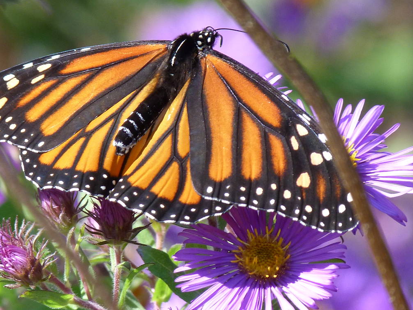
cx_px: 184
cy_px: 132
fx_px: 12933
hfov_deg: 1.8
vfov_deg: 1.4
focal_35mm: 1084
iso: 160
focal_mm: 108
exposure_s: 1/320
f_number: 5.2
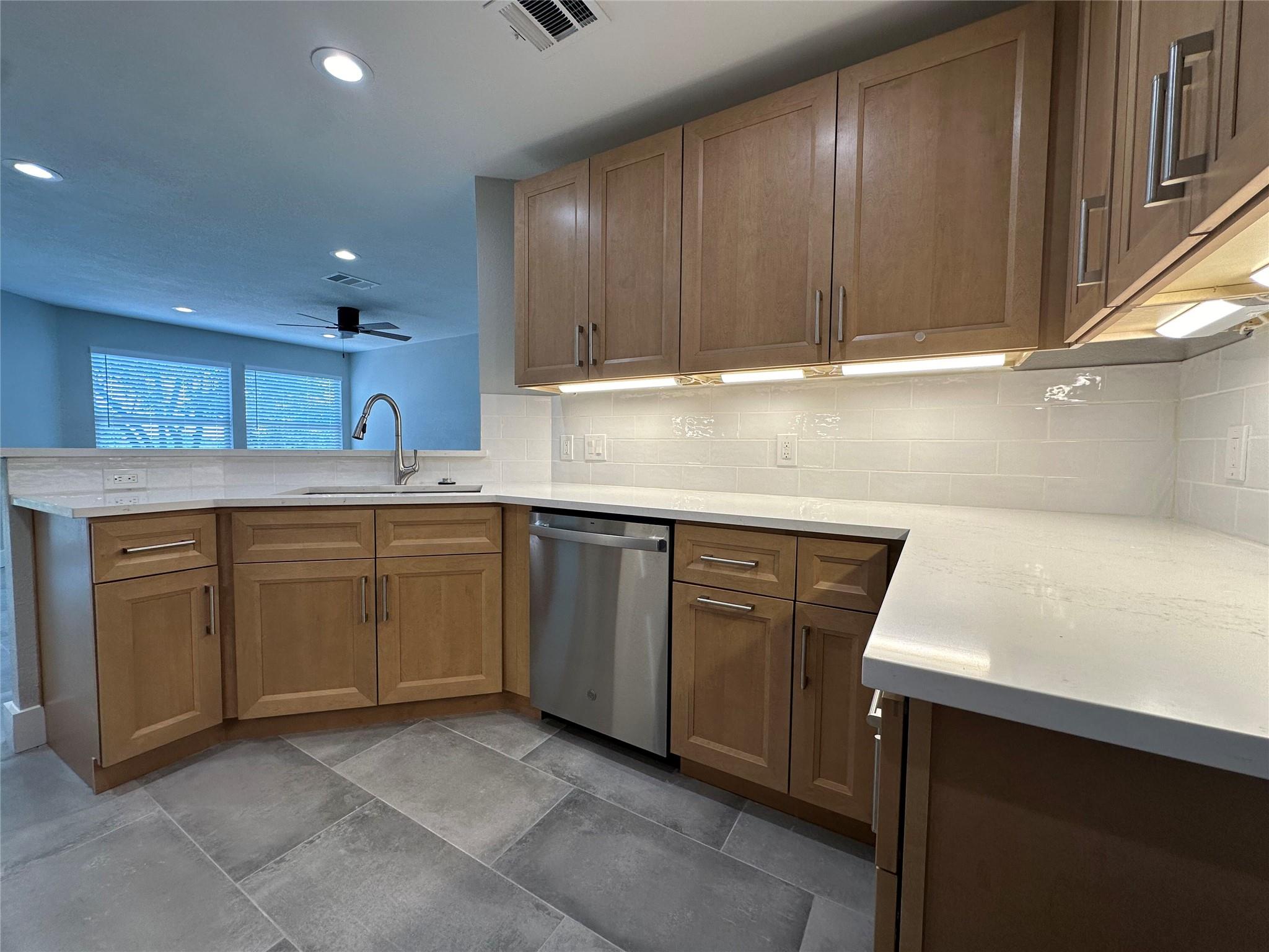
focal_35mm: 14
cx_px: 634
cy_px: 476
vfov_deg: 85.7
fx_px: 513
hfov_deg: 102.1
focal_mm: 2.22
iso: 64
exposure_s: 1/120
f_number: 2.2
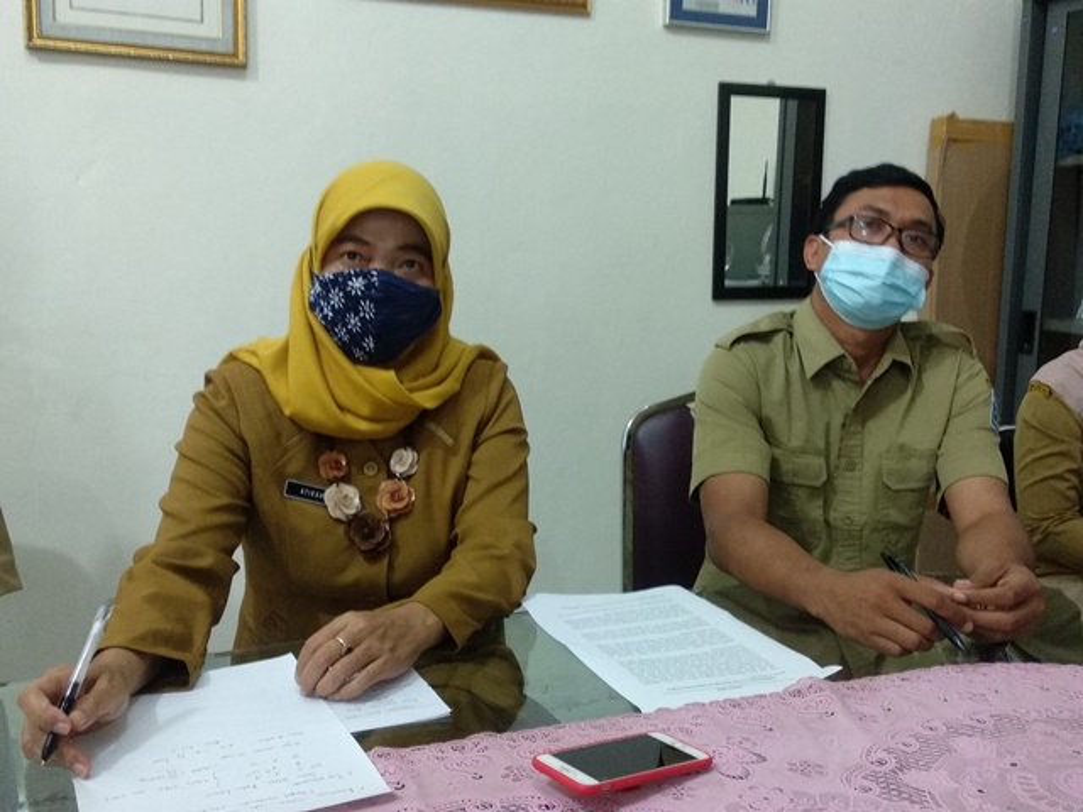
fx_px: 813
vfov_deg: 53.1
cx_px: 542
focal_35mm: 26
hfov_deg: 67.3
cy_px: 406
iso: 800
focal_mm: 3.81
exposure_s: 1/17
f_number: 2.2
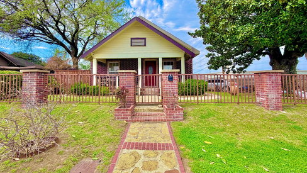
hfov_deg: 99.3
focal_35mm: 16
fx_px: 130
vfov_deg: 67.0
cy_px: 77
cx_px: 148
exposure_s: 1/770
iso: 32
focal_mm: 2.22
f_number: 2.2
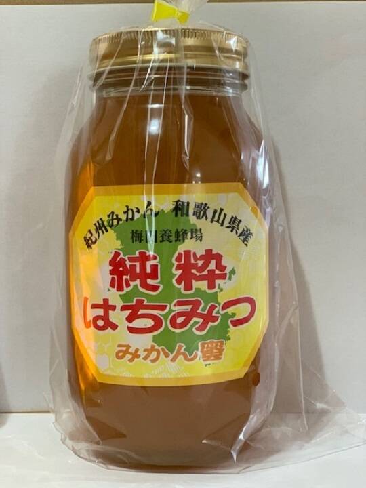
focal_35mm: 52
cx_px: 183
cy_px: 244
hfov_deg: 28.0
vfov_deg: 36.8
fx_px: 733
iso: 200
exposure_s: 1/60
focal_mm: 6
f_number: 2.4
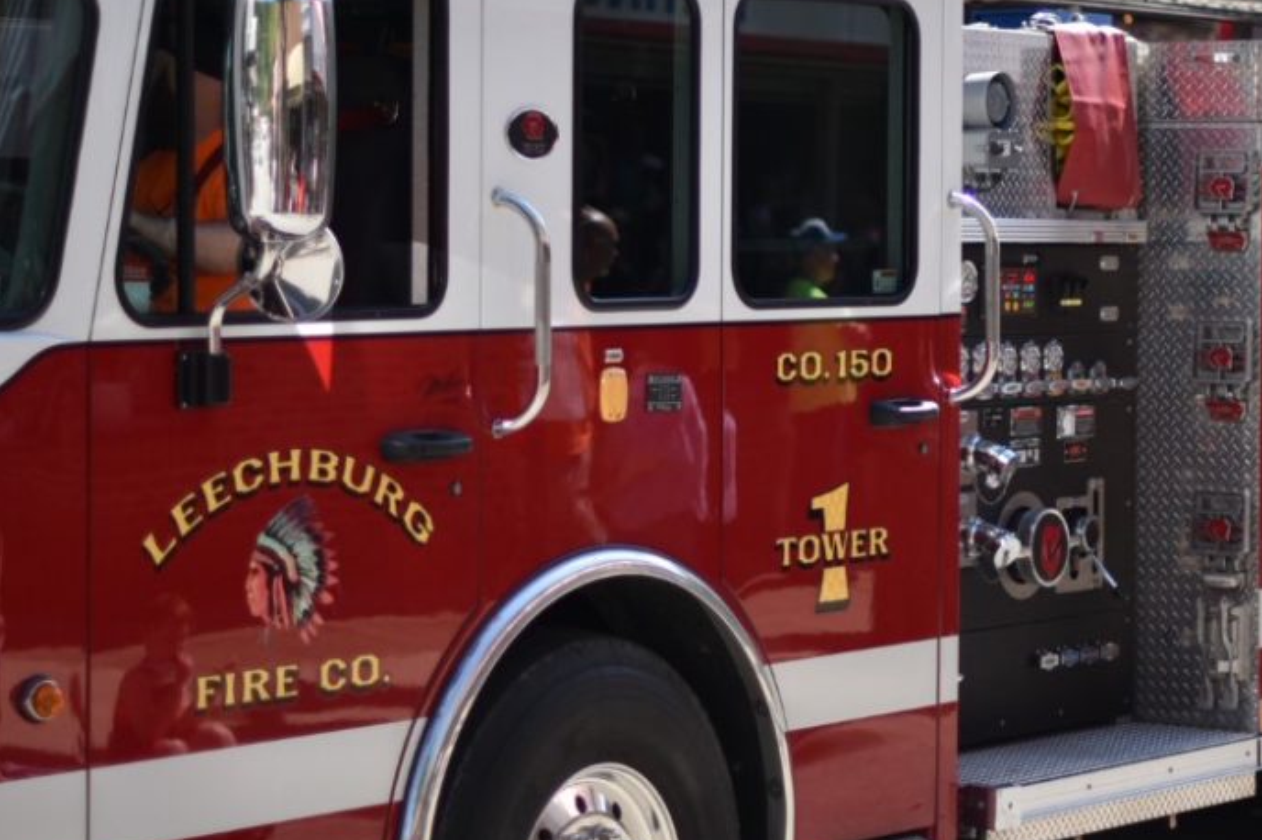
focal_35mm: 114
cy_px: 208
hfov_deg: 17.9
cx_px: 726
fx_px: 3994
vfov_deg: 12.0
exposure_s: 1/4000
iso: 100
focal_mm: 50
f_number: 1.4
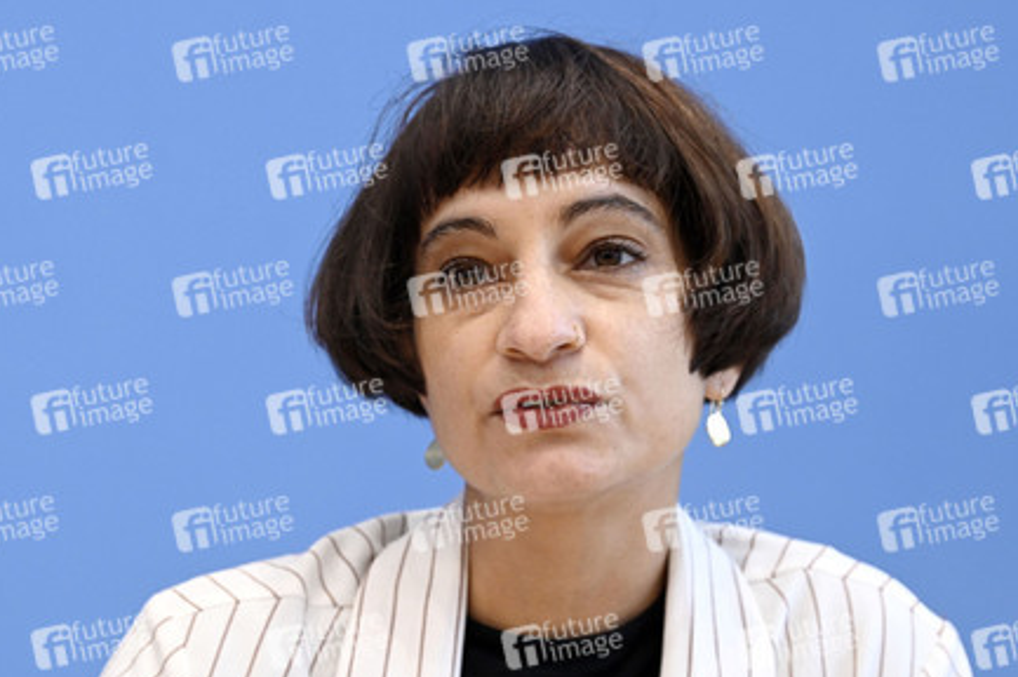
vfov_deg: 7.7
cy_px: 348
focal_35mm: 177
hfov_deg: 11.6
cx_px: 500
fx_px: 5001
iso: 4000
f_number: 5.6
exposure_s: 1/500
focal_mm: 170
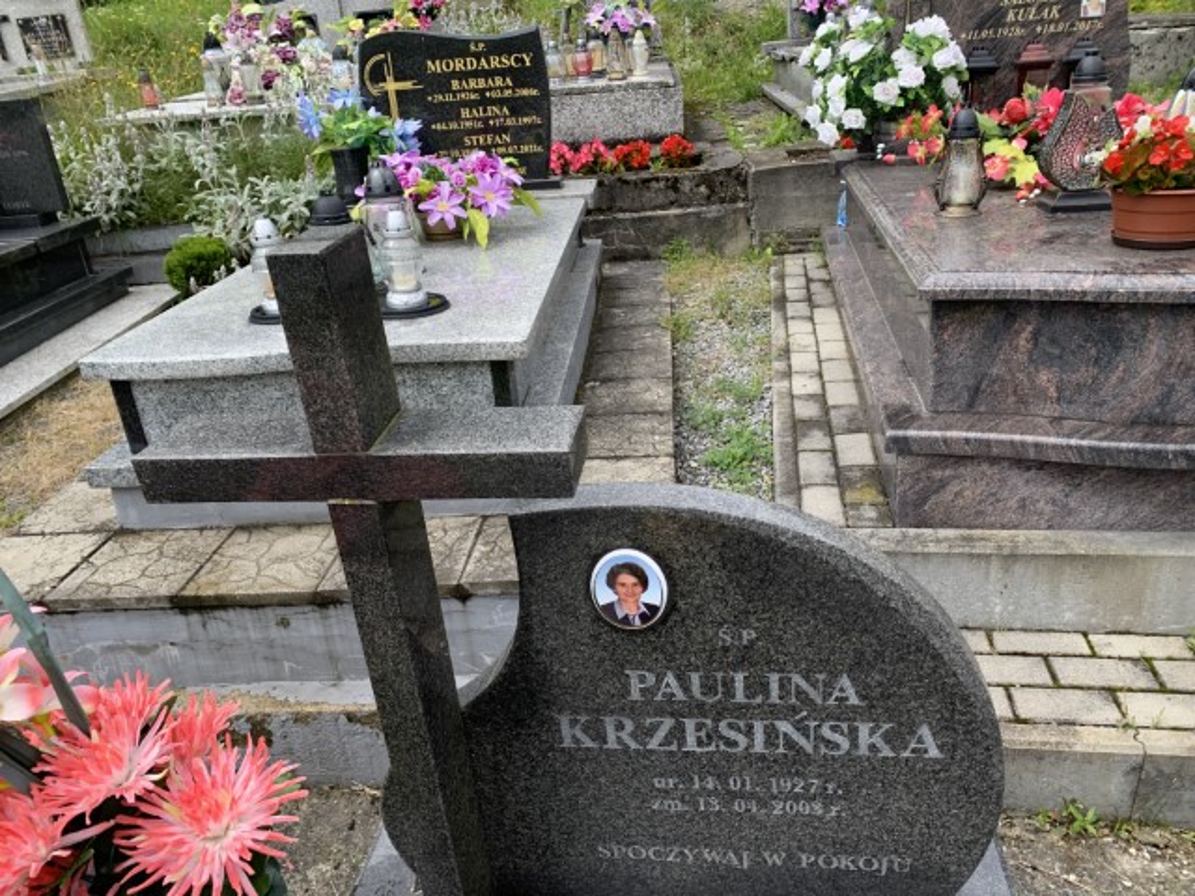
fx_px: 898
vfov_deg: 53.1
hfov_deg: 67.3
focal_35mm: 26
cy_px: 448
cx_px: 598
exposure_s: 1/911
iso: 25
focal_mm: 4.25
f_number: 1.8
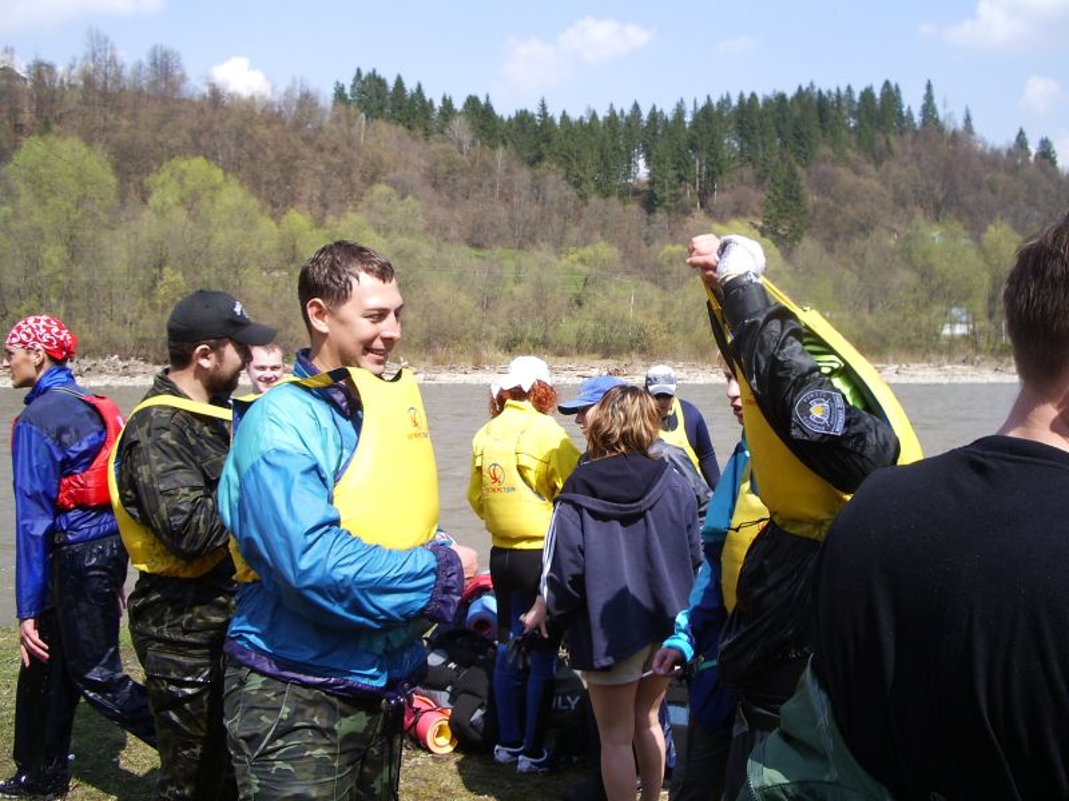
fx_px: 1081
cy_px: 400
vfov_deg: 40.7
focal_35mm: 35
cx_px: 534
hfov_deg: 52.6
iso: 50
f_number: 4.3
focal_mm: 5.8
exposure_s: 1/250
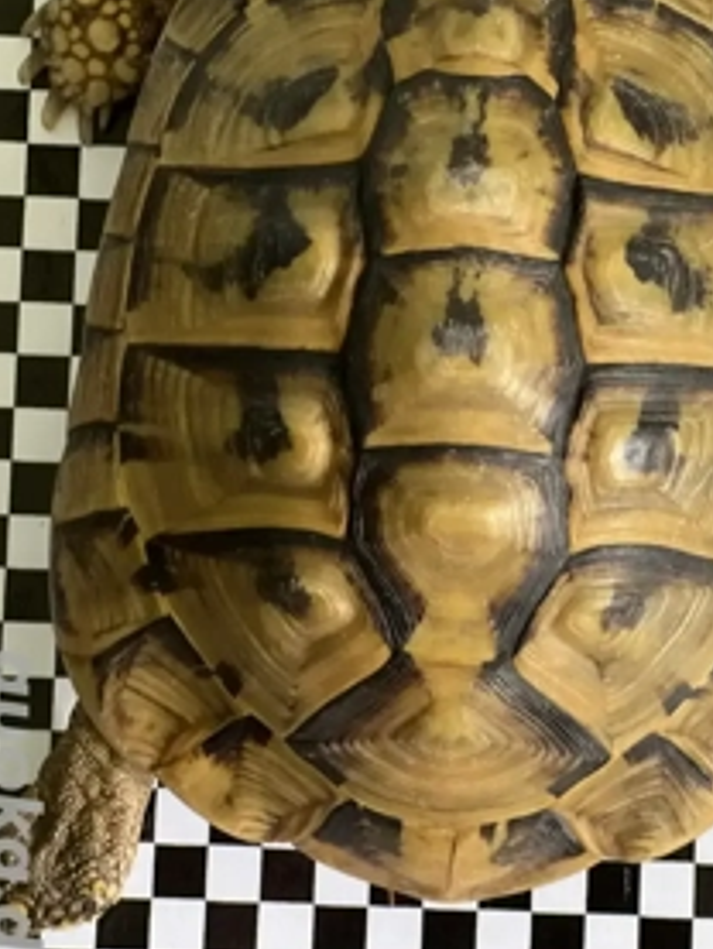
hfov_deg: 13.3
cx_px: 480
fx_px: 3046
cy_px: 315
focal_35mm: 111
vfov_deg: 17.7
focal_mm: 9
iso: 160
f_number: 2.8
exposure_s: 1/40
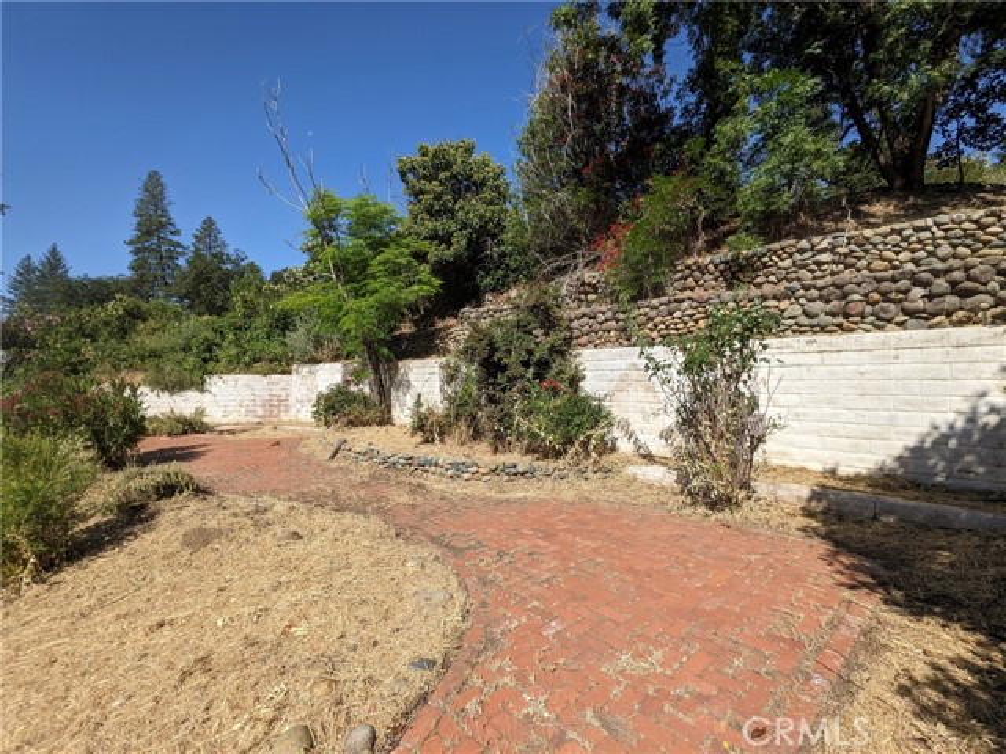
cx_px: 503
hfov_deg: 94.5
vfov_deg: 78.1
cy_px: 377
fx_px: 465
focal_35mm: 16
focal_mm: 2.22
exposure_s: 1/1692
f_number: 2.2
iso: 40
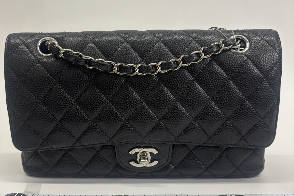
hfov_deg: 51.9
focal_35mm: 37
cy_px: 119
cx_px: 143
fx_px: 302
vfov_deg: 35.8
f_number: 1.6
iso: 40
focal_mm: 5.96
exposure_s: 1/84
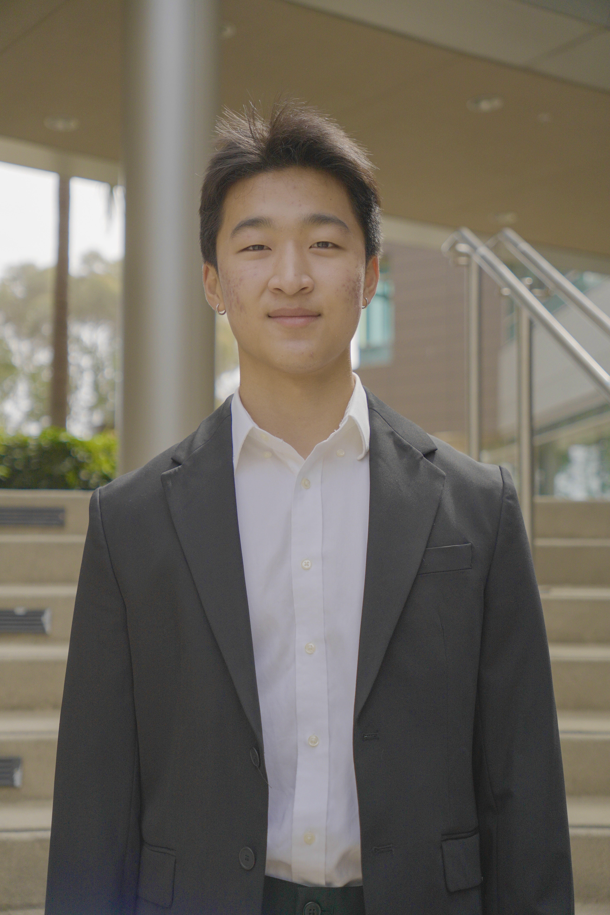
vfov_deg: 38.0
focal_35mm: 52
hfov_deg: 25.8
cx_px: 305
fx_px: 1330
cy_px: 458
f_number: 2.8
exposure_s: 1/3200
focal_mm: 34.9
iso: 1000
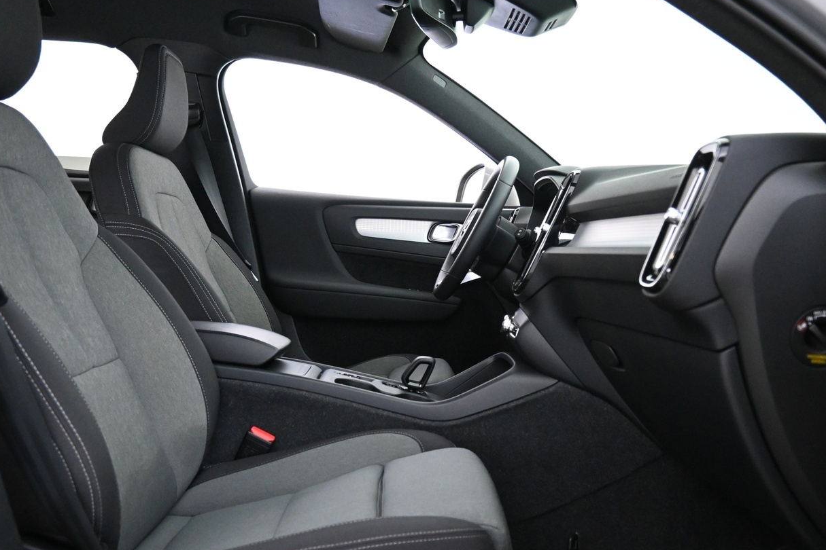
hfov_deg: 58.7
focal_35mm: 32
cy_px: 346
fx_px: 734
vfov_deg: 40.8
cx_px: 434
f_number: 3.5
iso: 4000
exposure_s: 1/25
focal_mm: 16
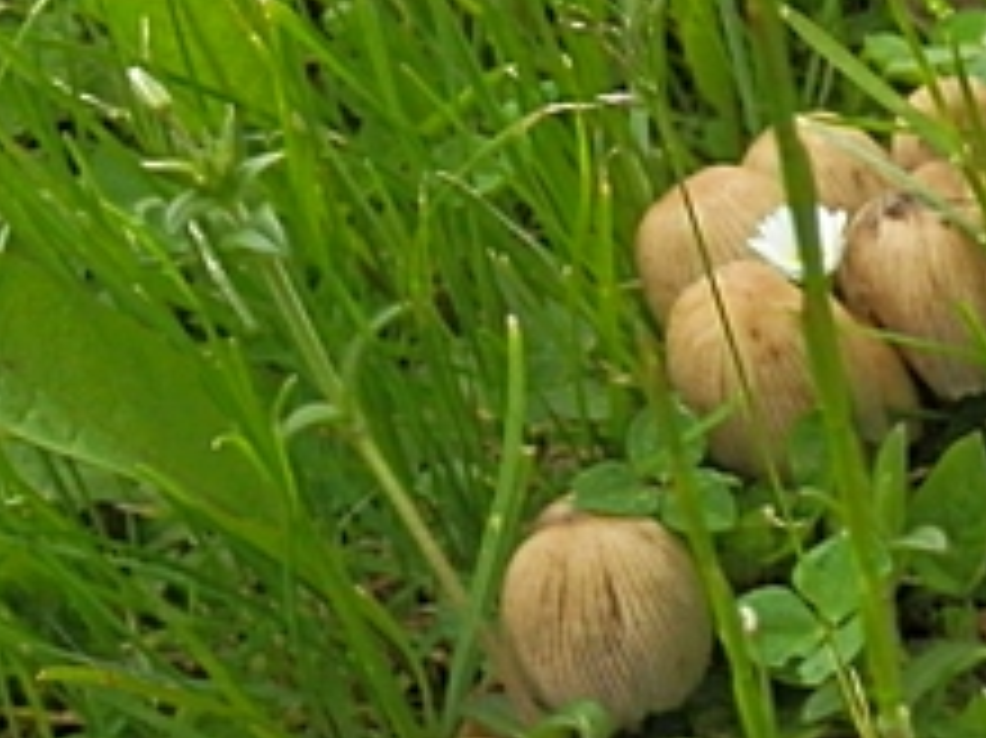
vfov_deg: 10.7
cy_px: 1012
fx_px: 3843
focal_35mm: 135
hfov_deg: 13.9
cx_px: 1364
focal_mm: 6.7
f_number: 3.9
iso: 320
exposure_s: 1/320
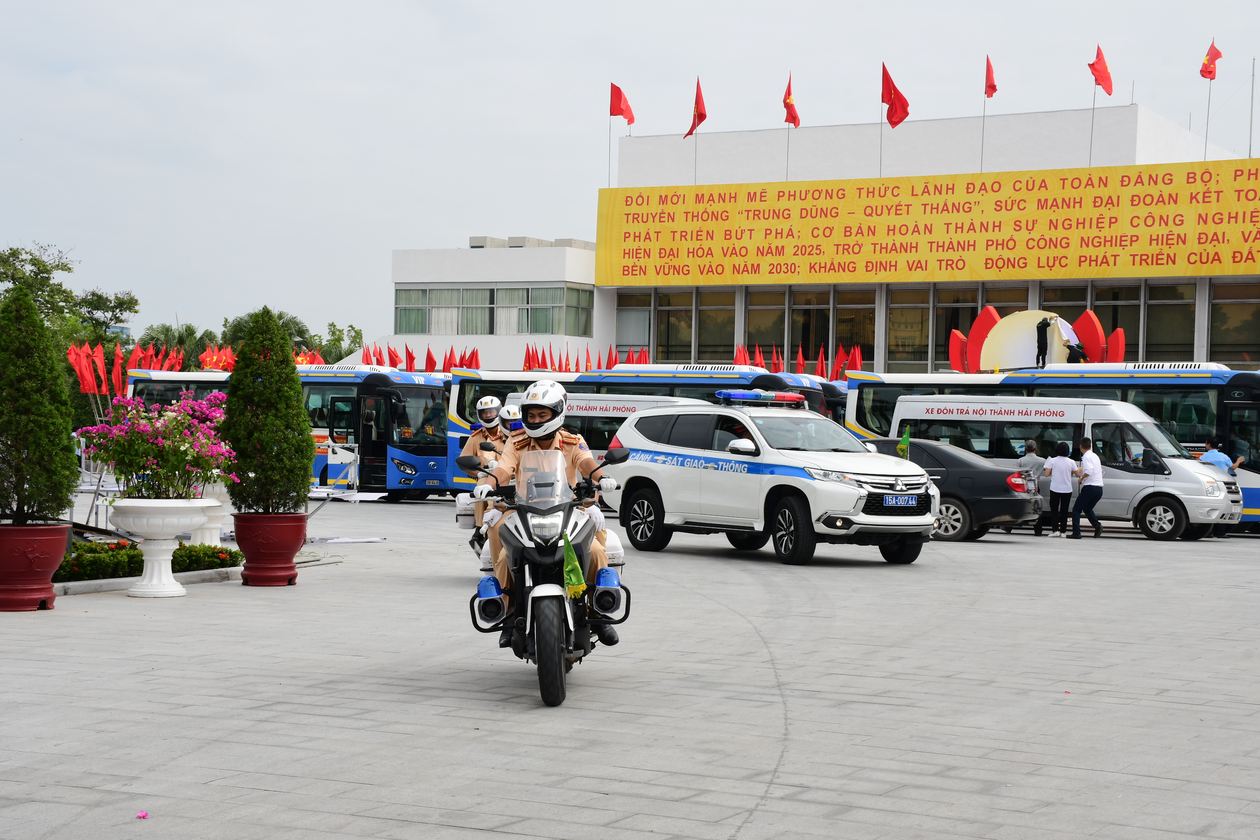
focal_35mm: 60
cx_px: 630
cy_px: 420
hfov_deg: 33.4
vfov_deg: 22.6
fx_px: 2100
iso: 200
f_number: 14
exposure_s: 1/200
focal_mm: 40
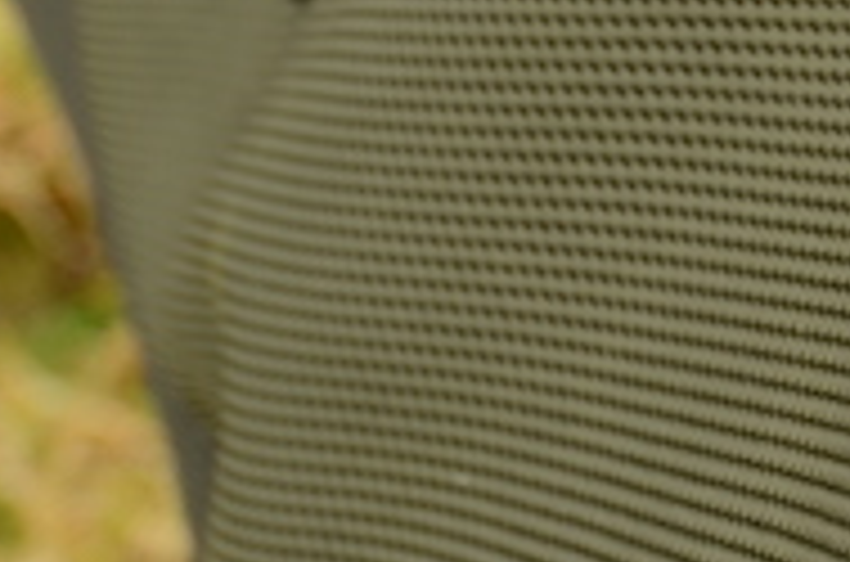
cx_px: 1655
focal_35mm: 140
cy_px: -495
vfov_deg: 9.2
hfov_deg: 12.9
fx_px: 3297
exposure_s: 1/100
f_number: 9
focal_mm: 22
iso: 200
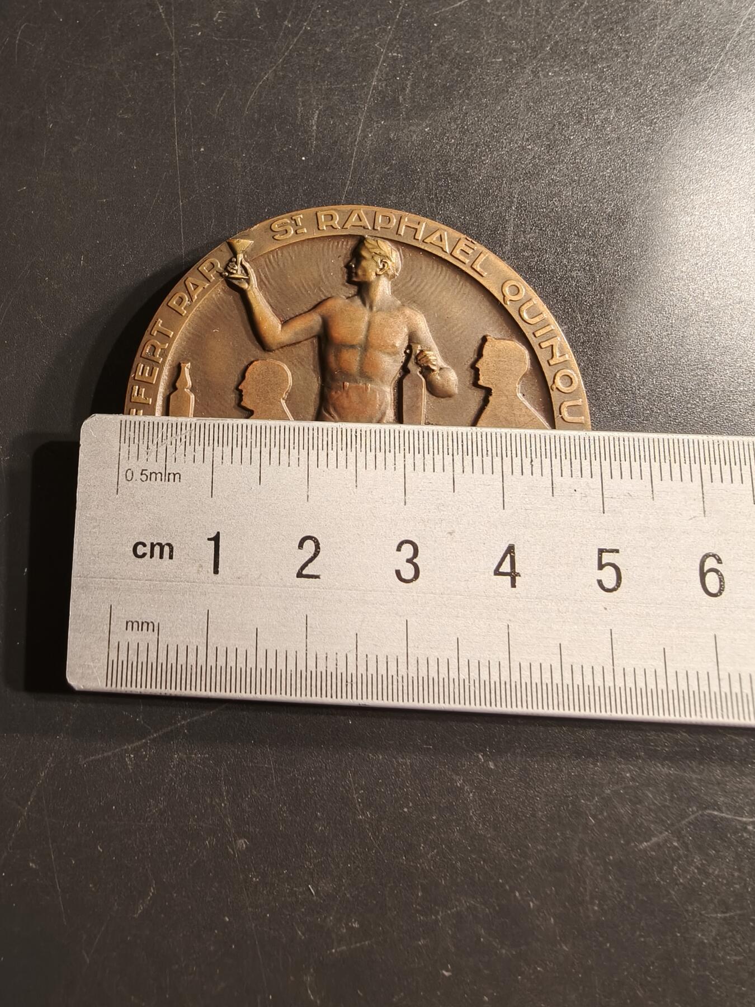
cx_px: 378
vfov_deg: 73.9
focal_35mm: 23
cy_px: 504
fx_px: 669
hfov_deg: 58.9
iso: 160
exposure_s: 1/62.1
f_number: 2
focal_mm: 2.32
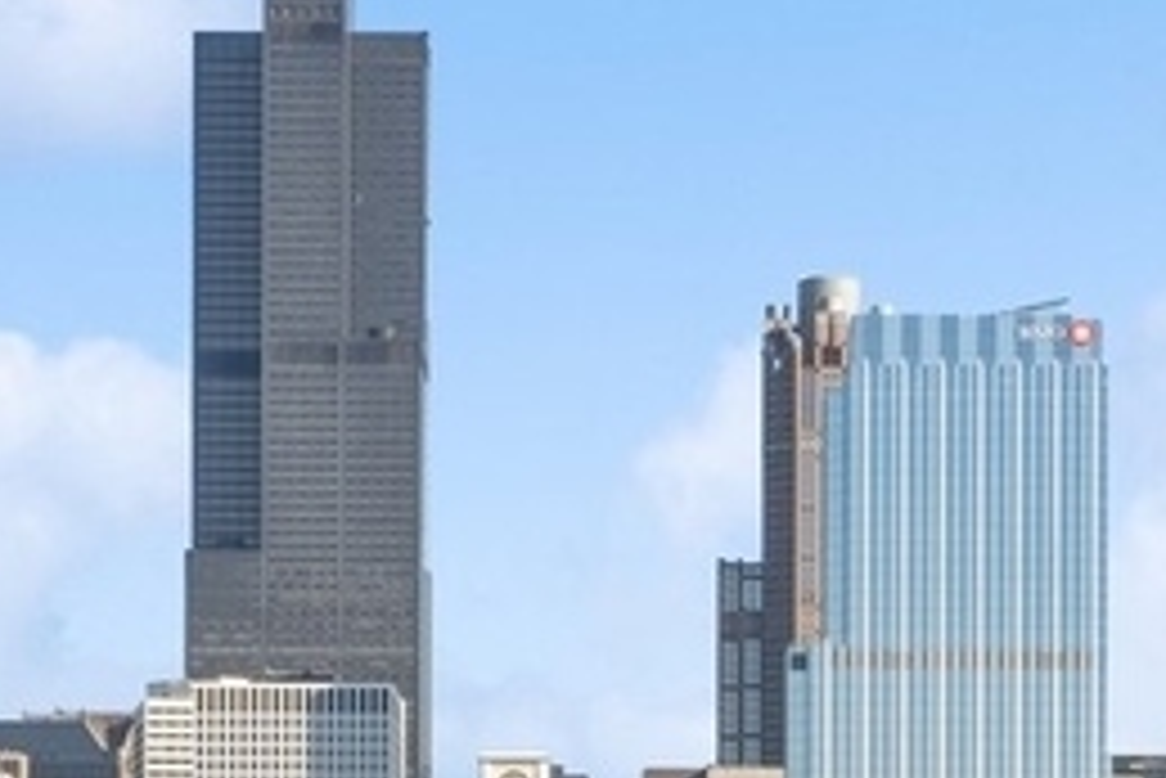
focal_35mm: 169
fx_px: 5477
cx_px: 729
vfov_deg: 8.0
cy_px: 1057
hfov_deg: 12.1
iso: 200
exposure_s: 1/400
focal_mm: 27
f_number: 9
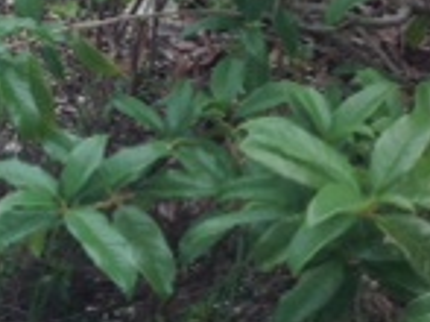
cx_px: -494
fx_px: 1887
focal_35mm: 152
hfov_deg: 11.4
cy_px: -167
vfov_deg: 9.5
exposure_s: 1/282
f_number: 2.4
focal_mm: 4.28
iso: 50
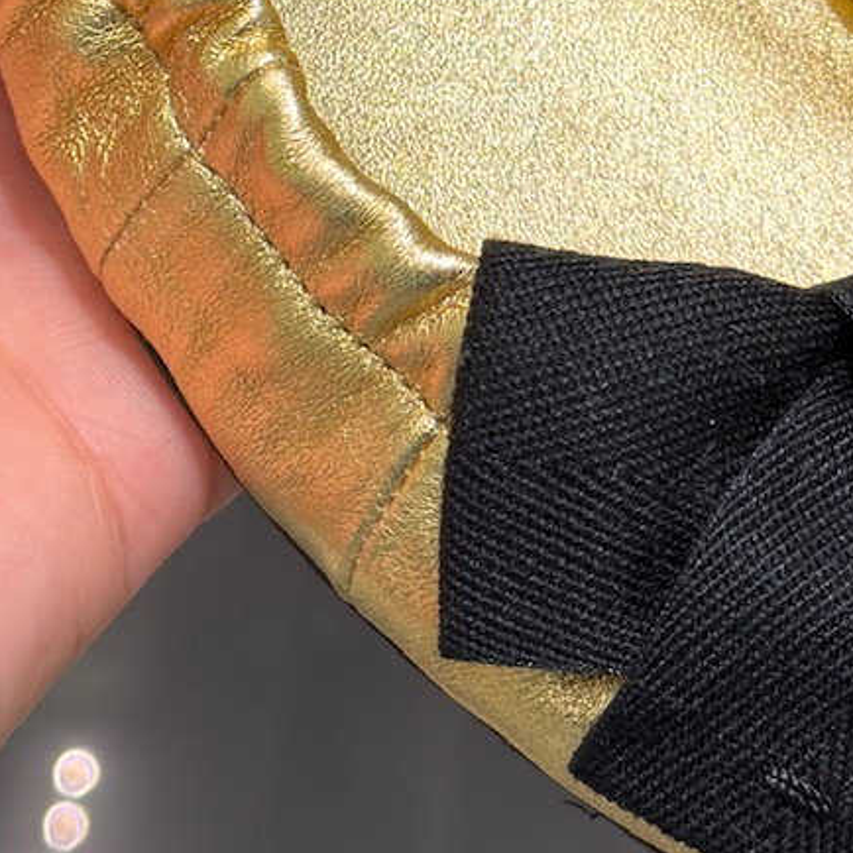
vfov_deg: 11.7
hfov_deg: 12.0
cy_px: -214
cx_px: 501
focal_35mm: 146
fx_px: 4070
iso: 64
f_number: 1.78
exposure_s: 1/121
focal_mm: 6.76
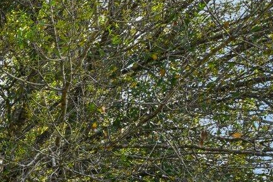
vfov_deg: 18.1
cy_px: 270
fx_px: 508
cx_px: -289
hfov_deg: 18.3
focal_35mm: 67
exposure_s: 1/200
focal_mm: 14
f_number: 8
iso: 400
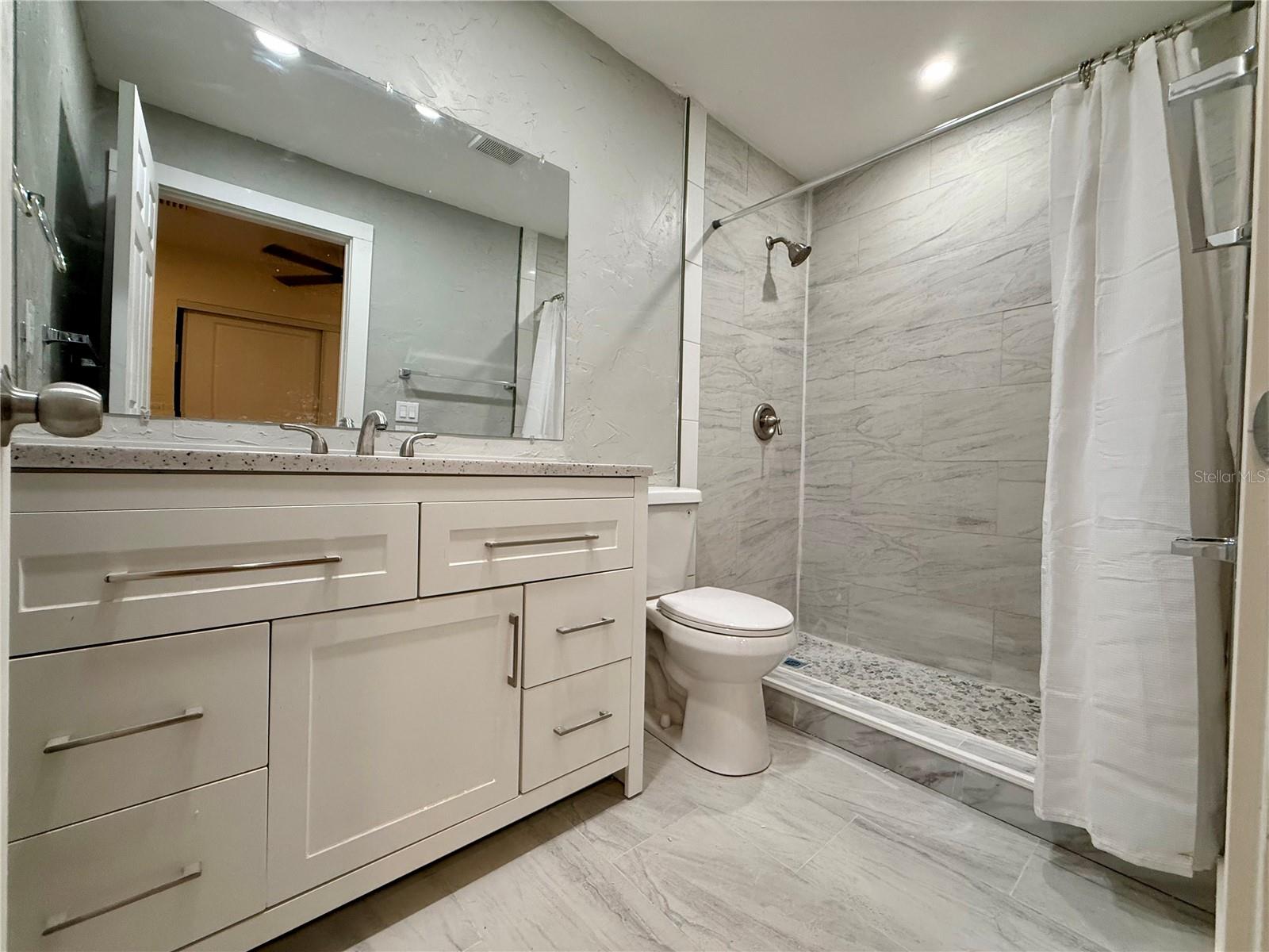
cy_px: 476
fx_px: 513
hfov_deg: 102.1
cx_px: 634
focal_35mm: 14
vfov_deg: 85.7
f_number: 2.2
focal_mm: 2.22
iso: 250
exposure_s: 1/120
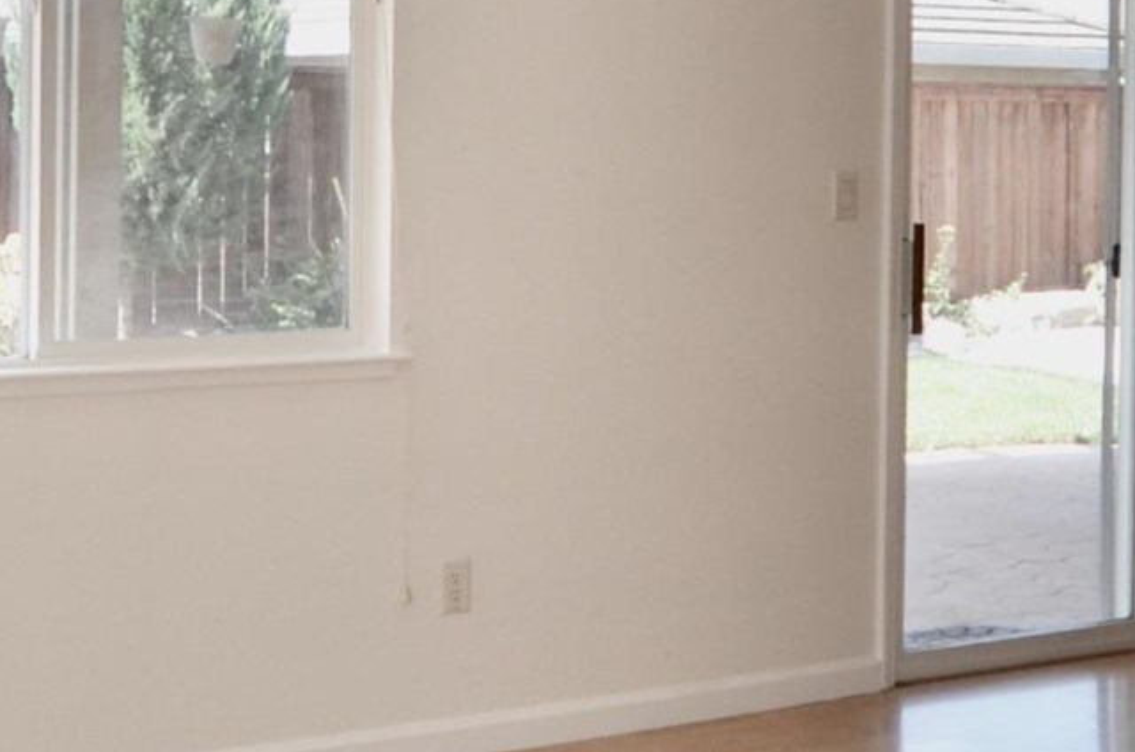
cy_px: 31
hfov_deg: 28.1
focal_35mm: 72
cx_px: 610
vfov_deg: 18.4
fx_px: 2265
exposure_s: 1/160
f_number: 4
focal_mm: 10
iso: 200
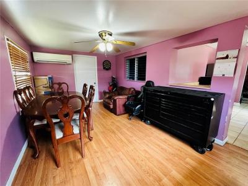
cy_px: 93
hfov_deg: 102.1
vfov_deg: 85.7
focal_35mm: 14
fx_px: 100
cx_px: 124
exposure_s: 1/60
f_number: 2.2
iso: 320
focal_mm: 2.22
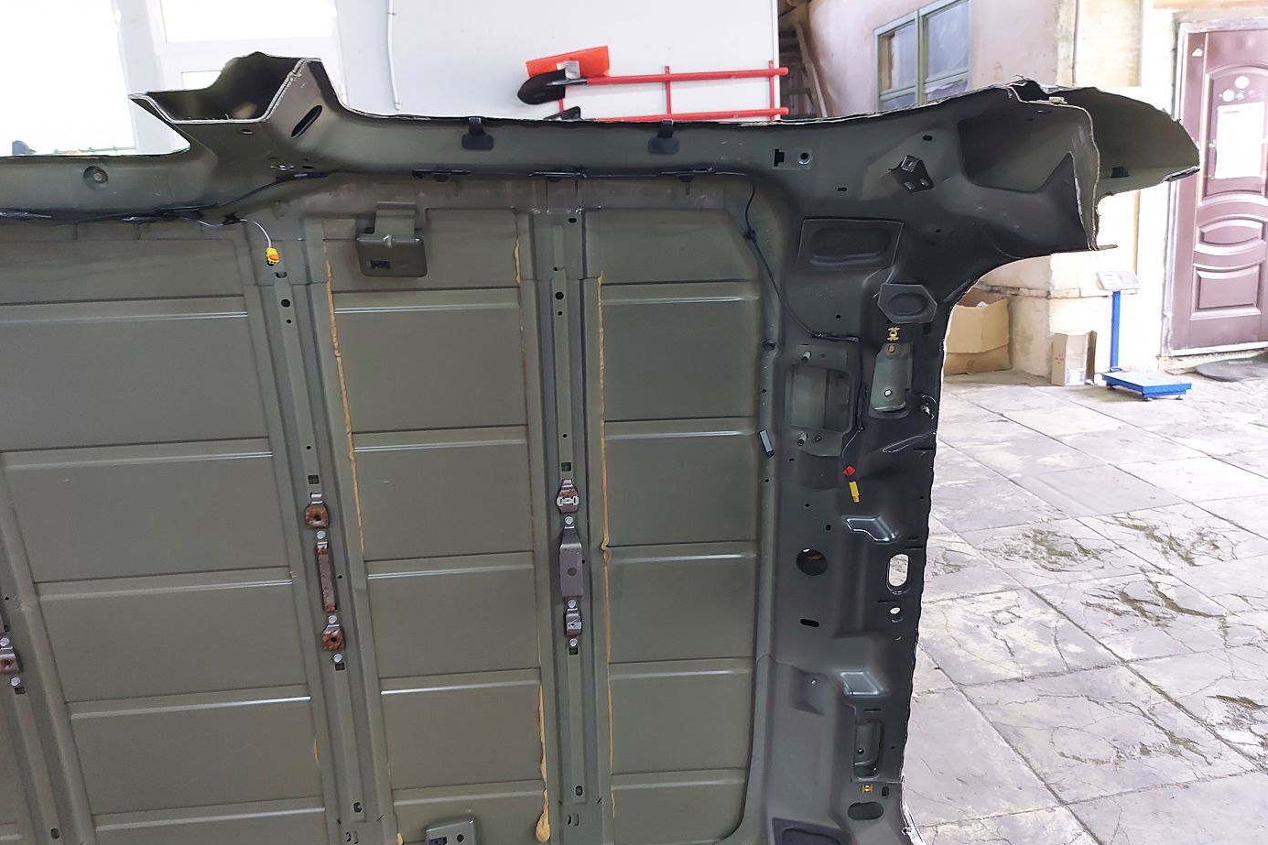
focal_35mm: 25
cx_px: 634
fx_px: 880
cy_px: 381
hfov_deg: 71.5
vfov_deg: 51.2
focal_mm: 5.23
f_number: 1.8
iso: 250
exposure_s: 1/25
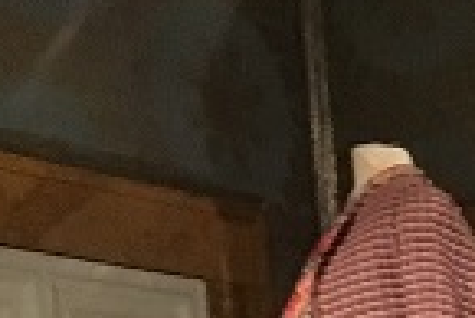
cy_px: 885
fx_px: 2192
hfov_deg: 11.0
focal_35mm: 166
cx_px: 1019
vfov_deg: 7.5
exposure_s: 1/17
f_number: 2.2
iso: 250
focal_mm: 4.15
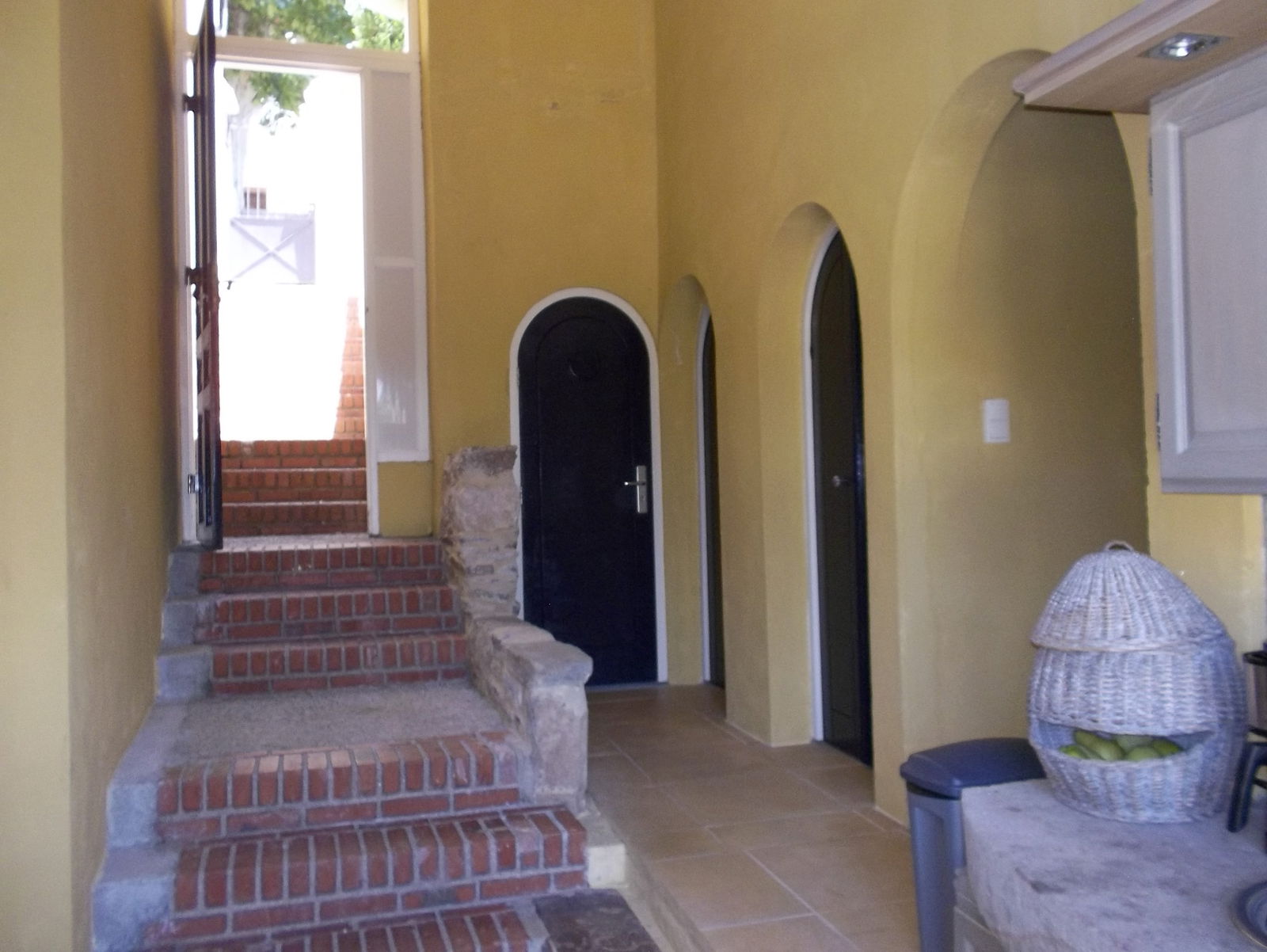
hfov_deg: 61.6
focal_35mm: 29
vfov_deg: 48.3
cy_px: 476
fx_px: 1062
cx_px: 634
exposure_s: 1/60
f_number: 3.3
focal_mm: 4.1
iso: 160
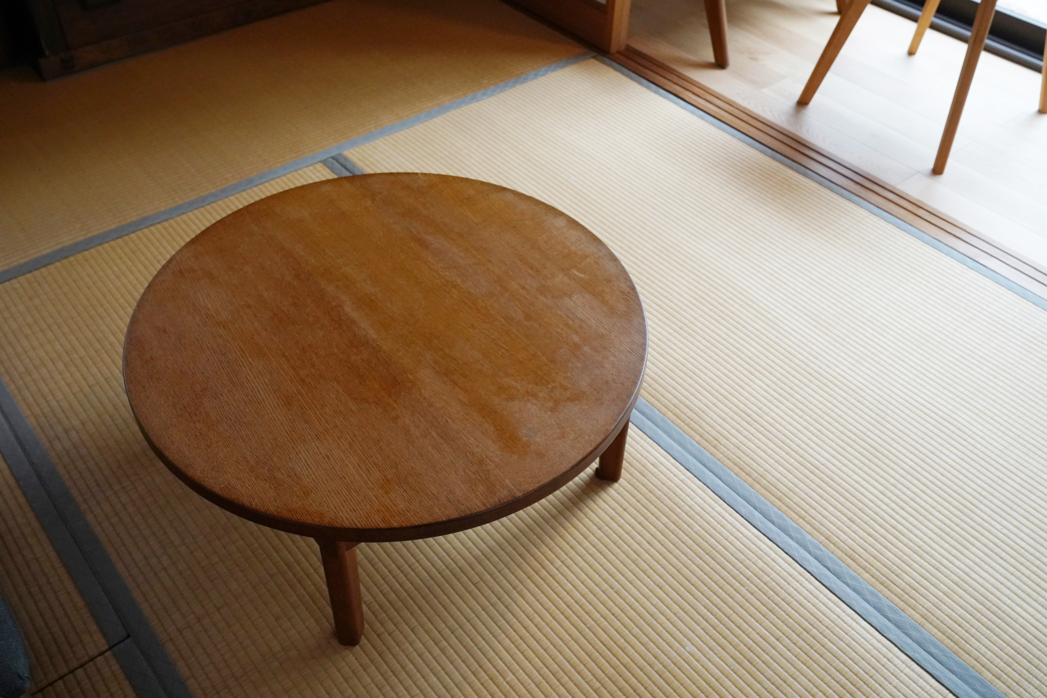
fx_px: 931
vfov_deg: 41.1
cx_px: 524
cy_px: 349
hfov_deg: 58.7
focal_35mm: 32
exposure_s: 1/80
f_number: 6.3
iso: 5000
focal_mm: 32
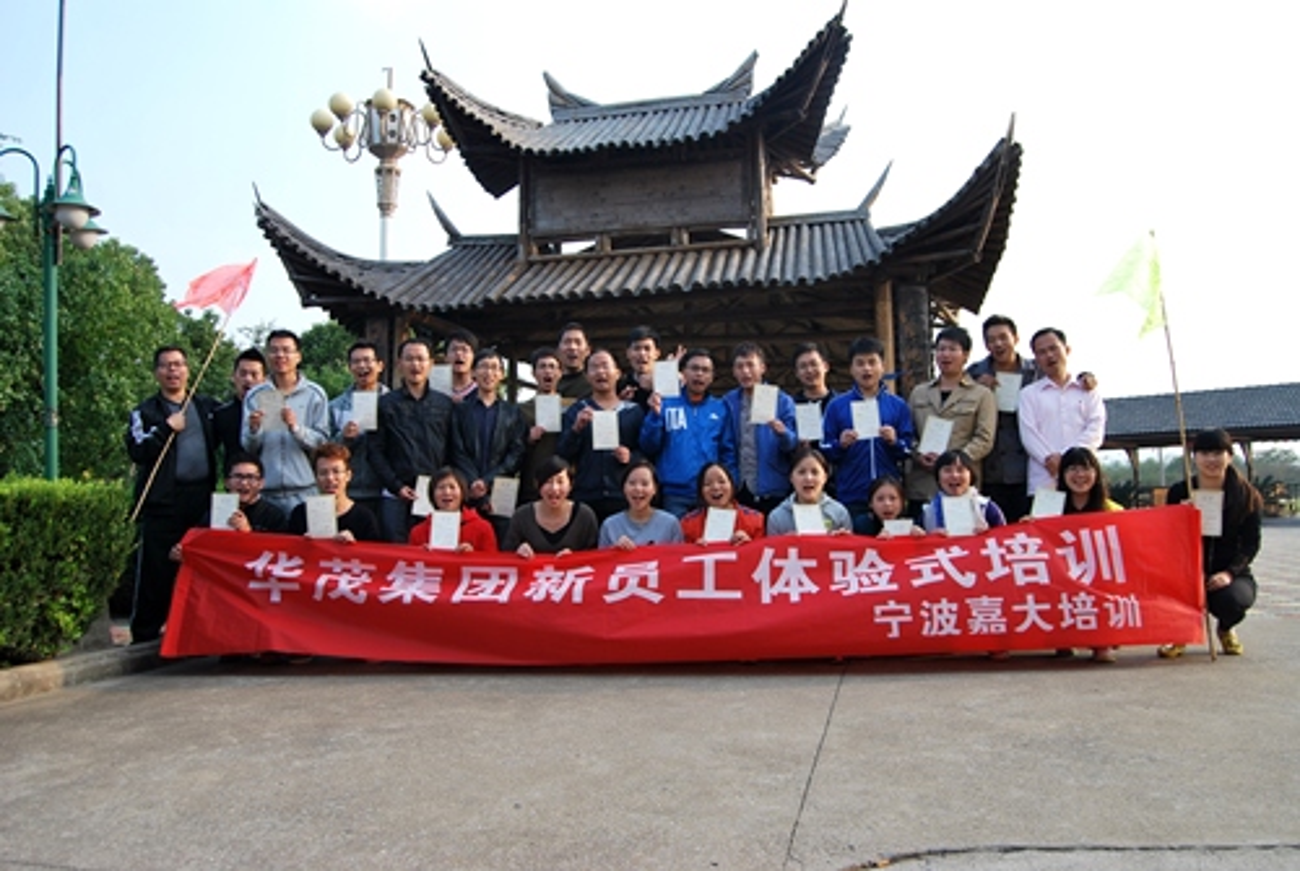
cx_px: 650
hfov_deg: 64.5
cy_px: 436
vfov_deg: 45.8
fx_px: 1031
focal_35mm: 28
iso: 100
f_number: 5.6
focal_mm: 19
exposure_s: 1/125
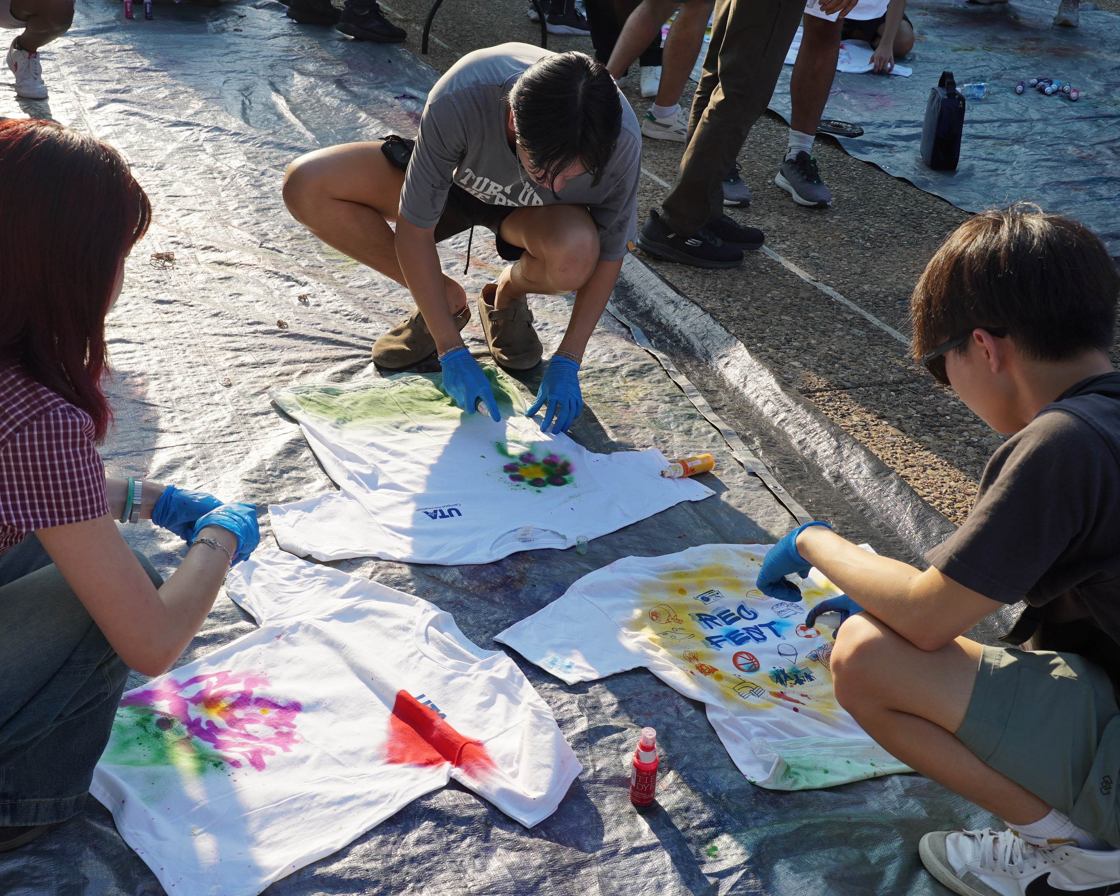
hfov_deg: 44.6
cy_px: 462
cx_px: 460
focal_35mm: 41
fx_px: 1359
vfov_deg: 36.5
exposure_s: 1/125
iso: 100
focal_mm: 35
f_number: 10
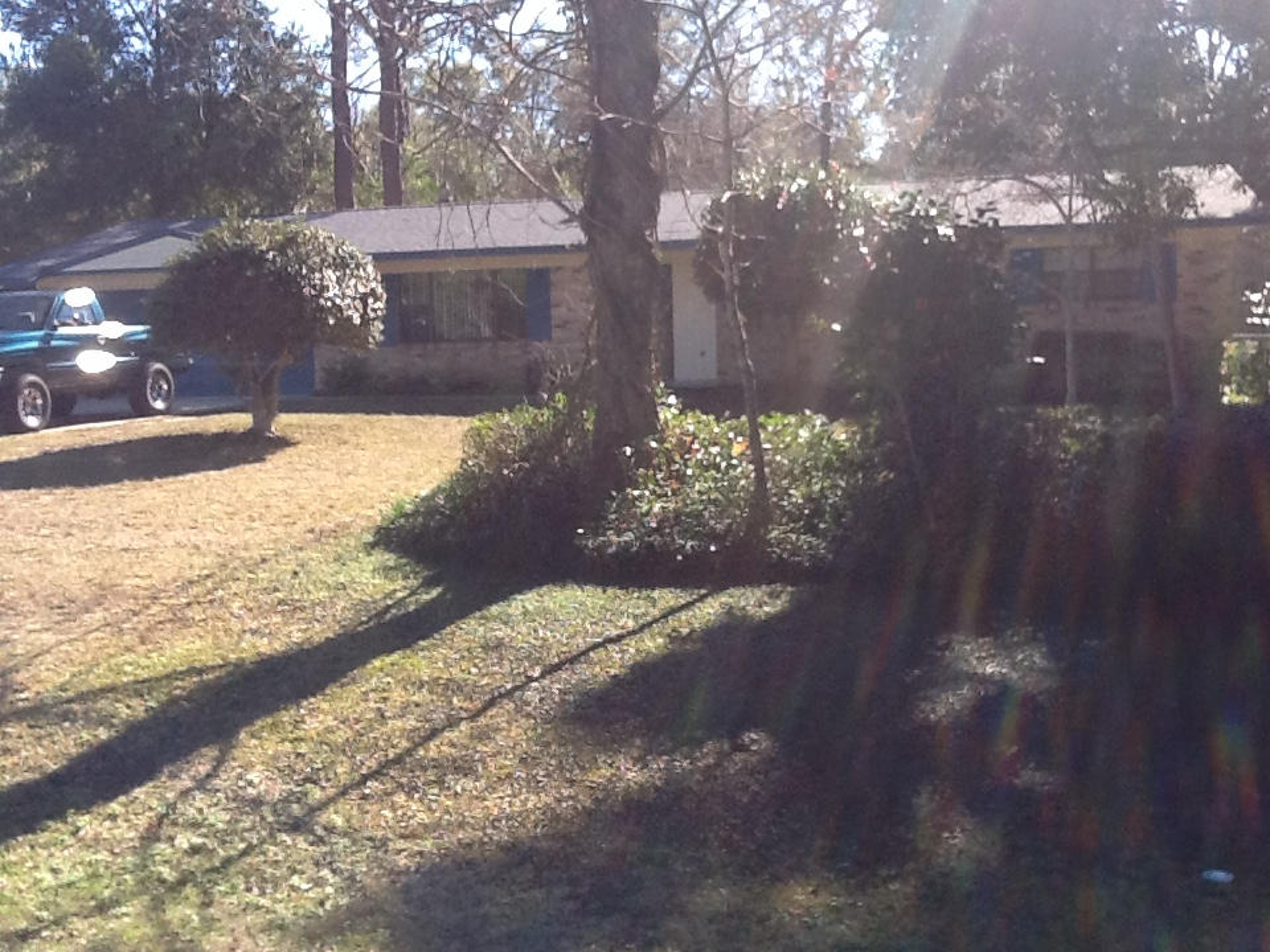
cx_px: 635
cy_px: 476
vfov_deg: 32.9
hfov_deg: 42.9
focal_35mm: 44
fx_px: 1614
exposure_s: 1/453
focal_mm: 2.03
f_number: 2.4
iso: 40
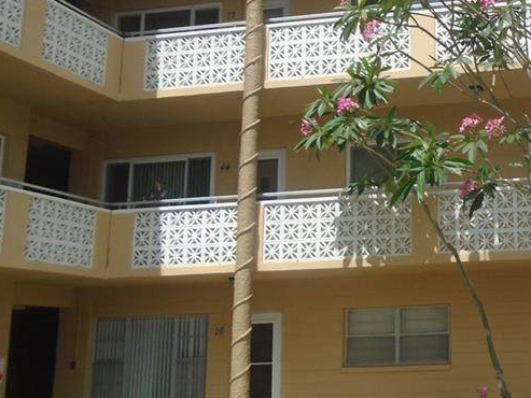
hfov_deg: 32.7
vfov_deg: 27.0
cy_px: 159
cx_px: 530
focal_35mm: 54
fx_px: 829
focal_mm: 4.6
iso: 100
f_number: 8
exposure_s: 1/250
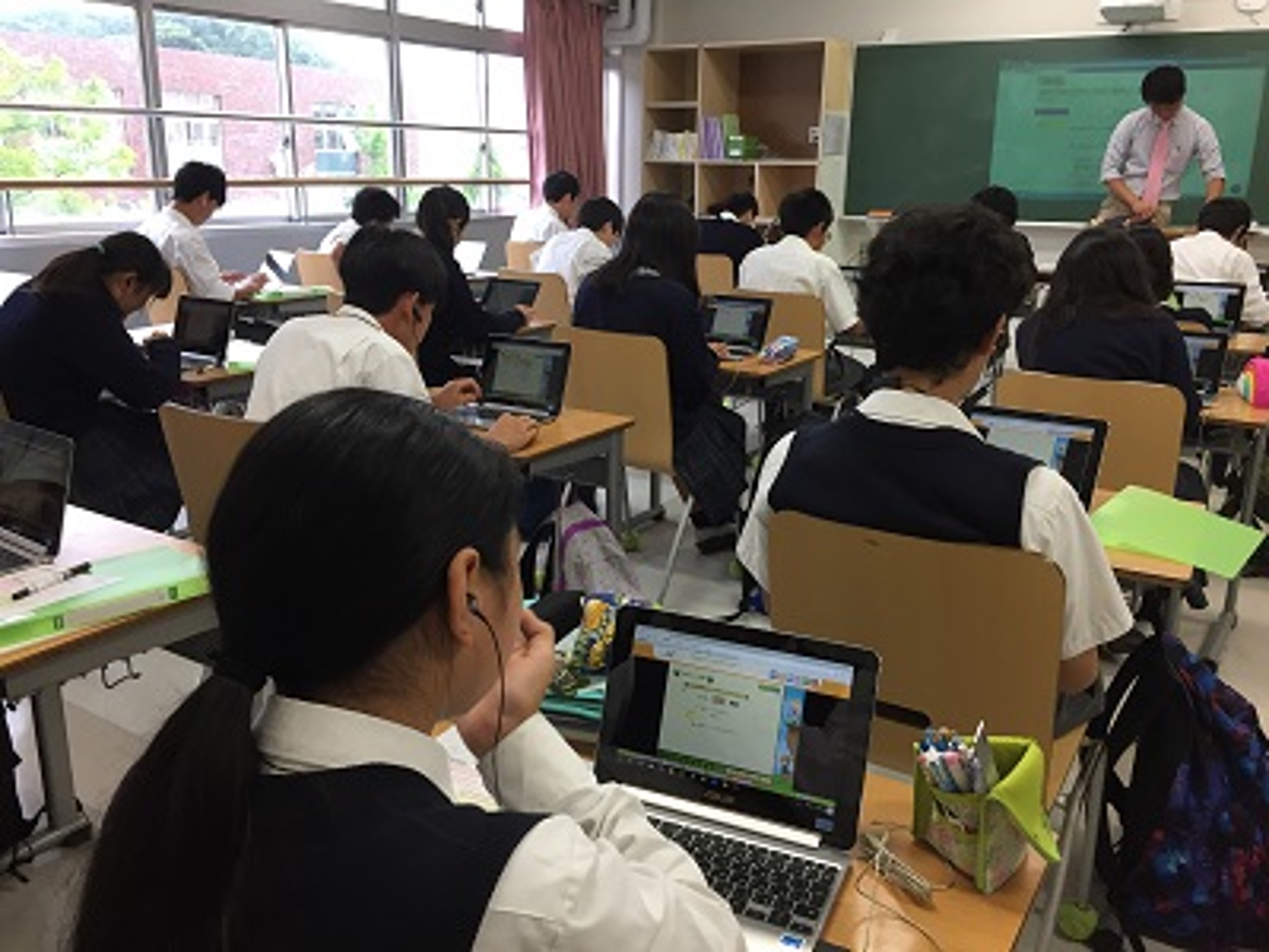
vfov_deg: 48.2
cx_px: 634
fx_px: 1063
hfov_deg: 61.7
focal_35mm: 29
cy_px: 476
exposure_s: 1/33
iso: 40
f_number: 2.2
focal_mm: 4.15
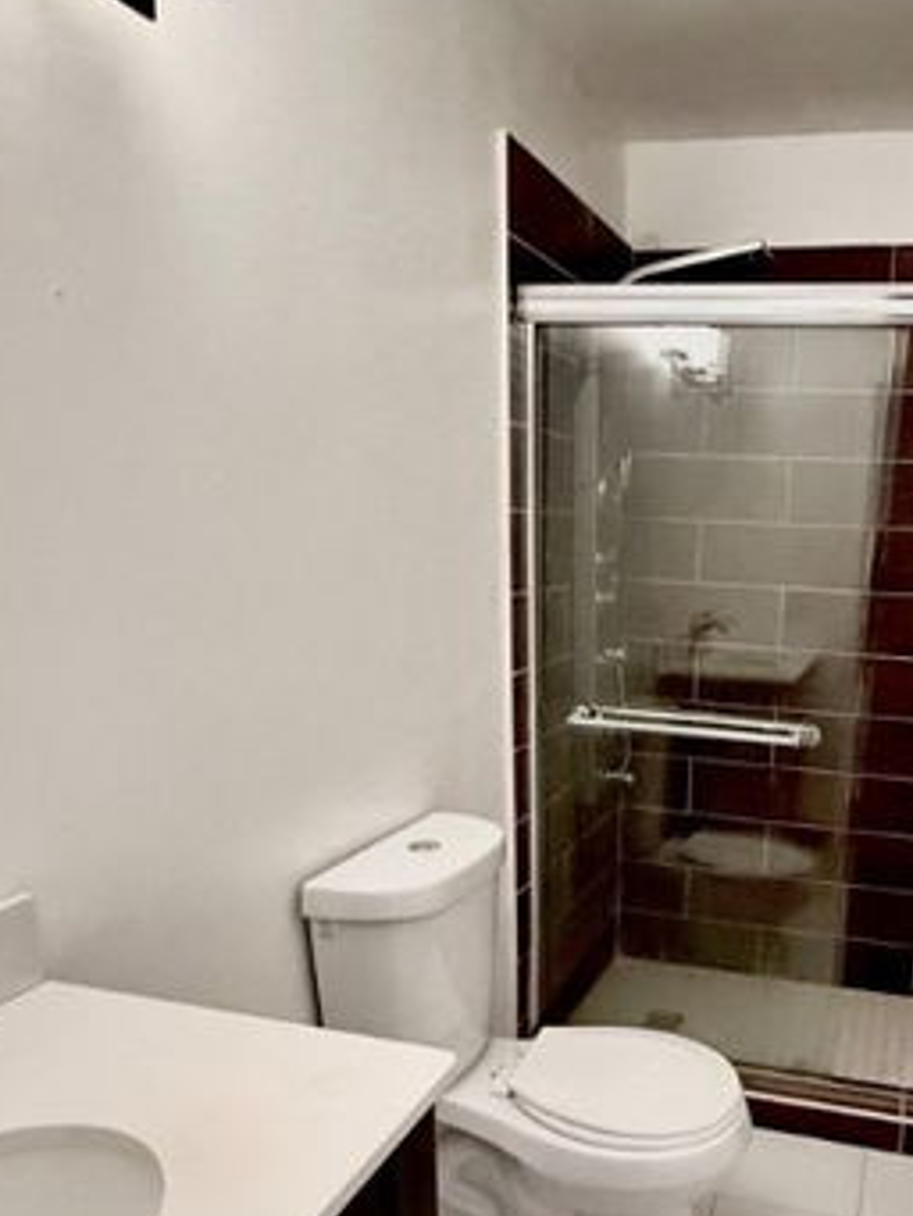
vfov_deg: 62.0
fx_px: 984
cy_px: 799
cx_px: 688
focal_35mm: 28
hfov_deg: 47.8
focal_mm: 2.22
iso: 1250
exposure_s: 1/60
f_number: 2.2
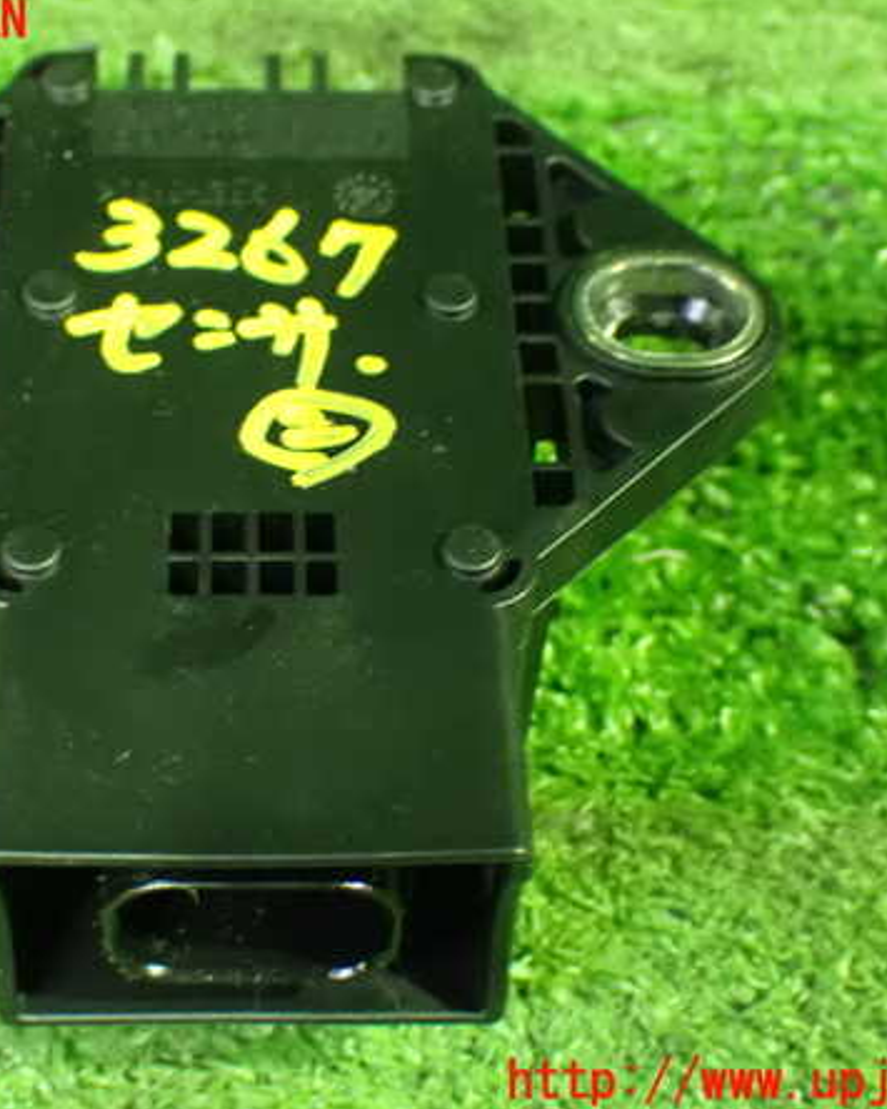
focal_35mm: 66
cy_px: 552
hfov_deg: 23.1
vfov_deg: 28.7
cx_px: 322
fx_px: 2167
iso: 1600
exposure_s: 1/15
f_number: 3.2
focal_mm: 9.01
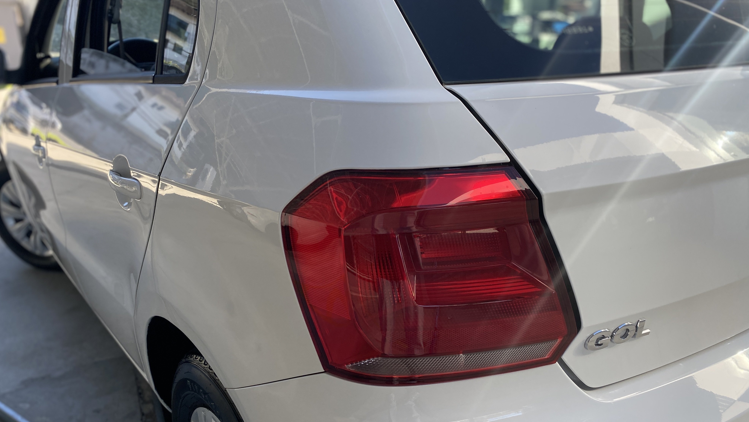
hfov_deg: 66.1
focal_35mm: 29
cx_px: 380
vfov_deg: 39.8
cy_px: 275
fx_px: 576
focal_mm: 4.25
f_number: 1.8
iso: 32
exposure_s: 1/604
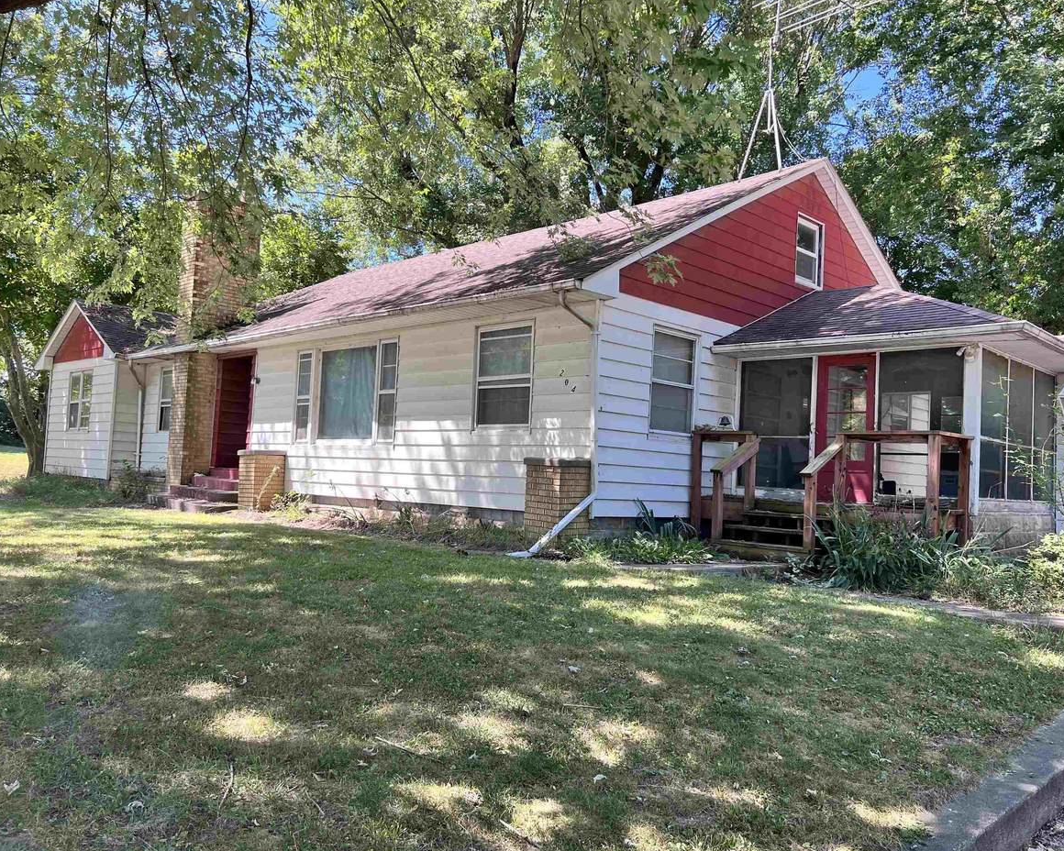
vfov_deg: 51.5
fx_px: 882
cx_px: 539
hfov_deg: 62.2
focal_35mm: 28
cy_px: 433
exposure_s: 1/436
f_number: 1.5
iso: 50
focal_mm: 5.7
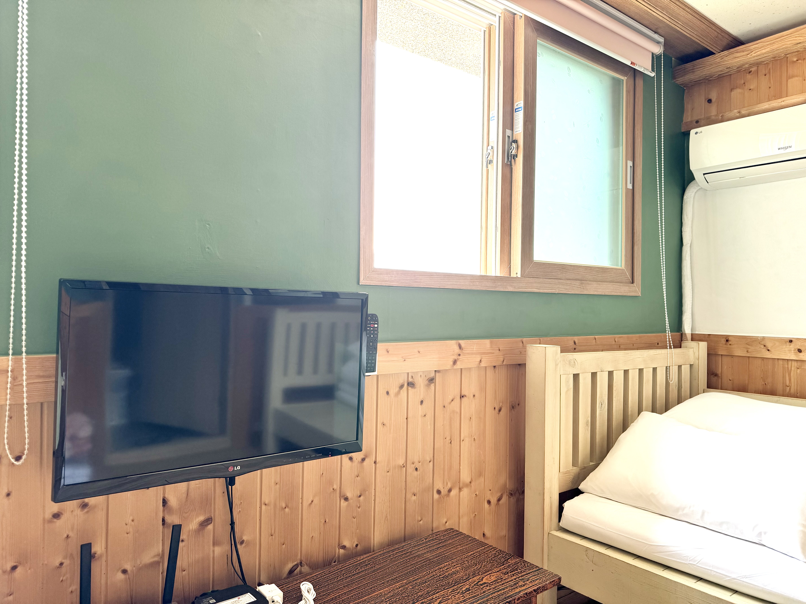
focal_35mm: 24
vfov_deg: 56.8
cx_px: 403
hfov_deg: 71.6
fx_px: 559
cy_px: 302
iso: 80
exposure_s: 1/121
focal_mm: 6.76
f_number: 1.78
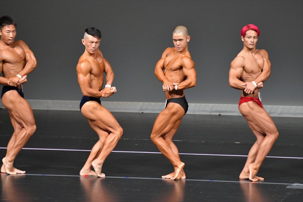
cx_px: 152
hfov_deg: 6.0
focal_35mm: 345
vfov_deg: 4.0
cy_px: 101
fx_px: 2902
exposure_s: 1/400
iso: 5000
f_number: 5.6
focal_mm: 230
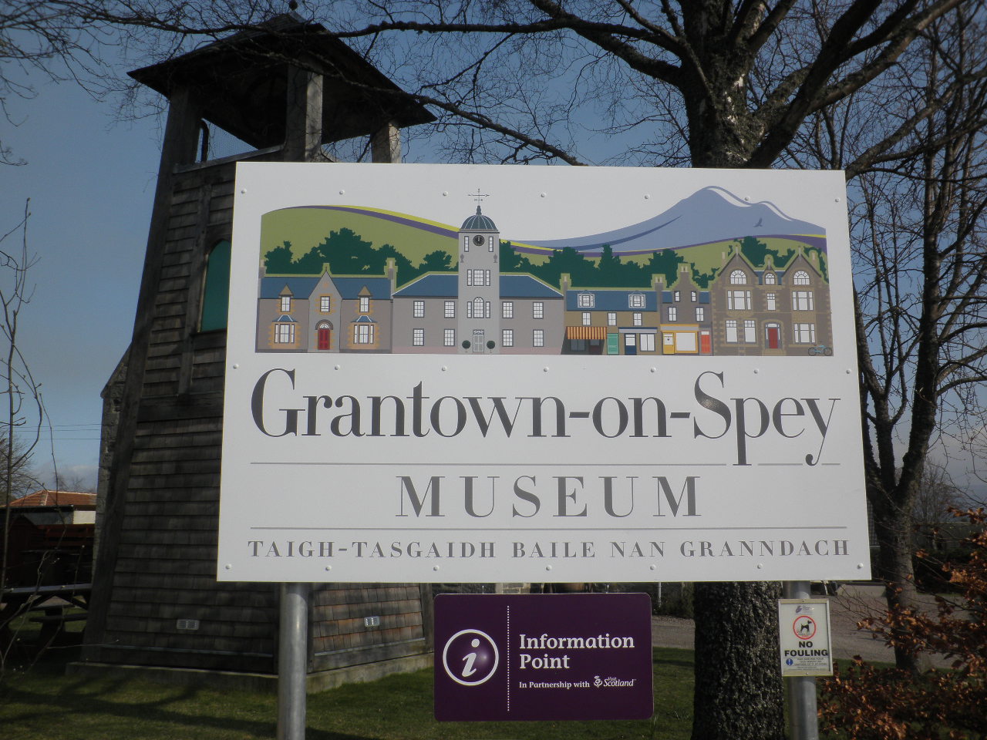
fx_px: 1026
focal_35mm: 36
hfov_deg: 51.4
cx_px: 494
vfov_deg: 39.7
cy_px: 370
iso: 64
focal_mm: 6.3
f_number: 5.6
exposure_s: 1/640
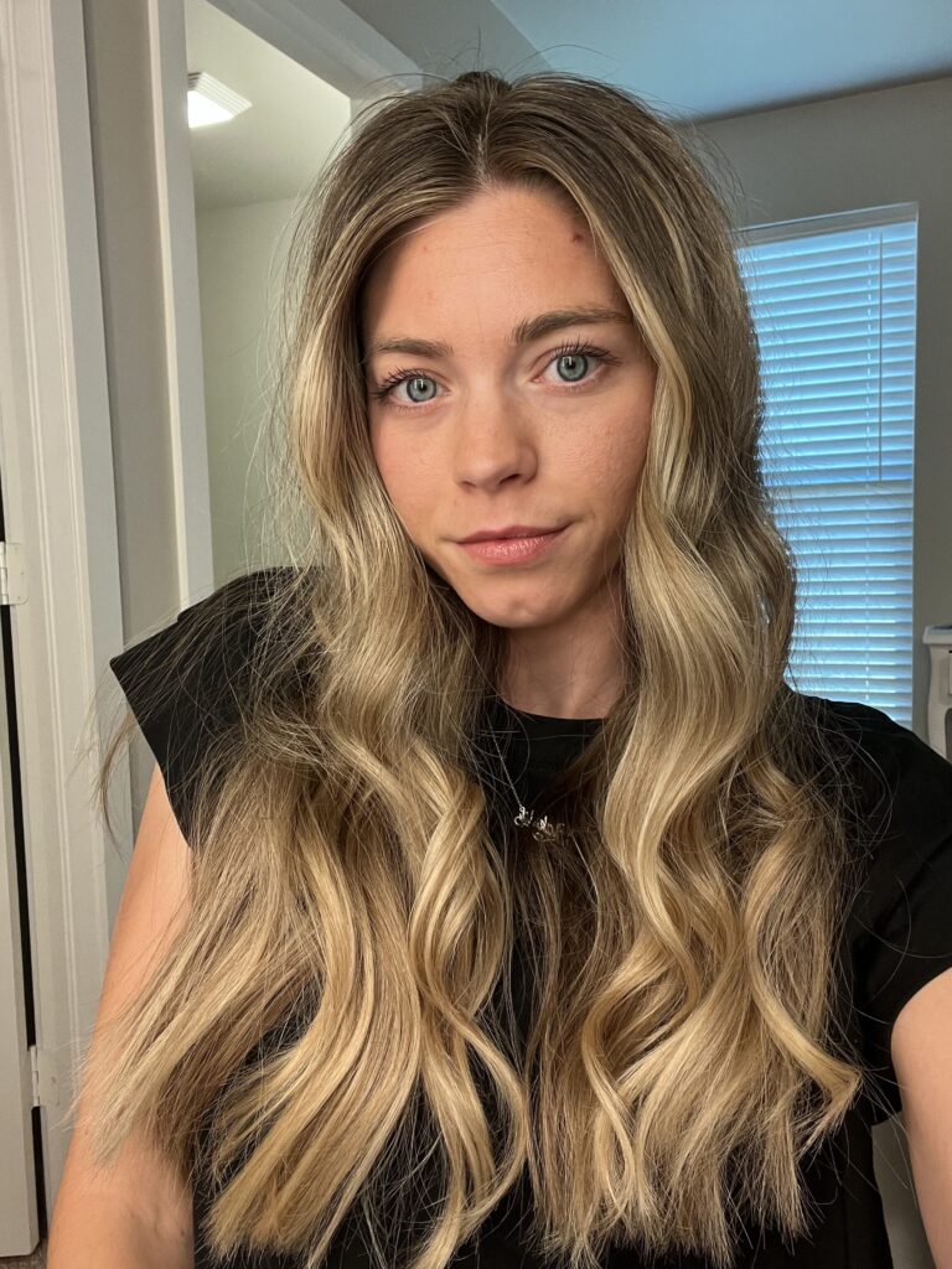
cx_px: 476
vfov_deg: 60.0
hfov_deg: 46.8
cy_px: 634
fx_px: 1100
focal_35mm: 30
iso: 100
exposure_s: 1/60
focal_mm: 2.71
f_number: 2.2
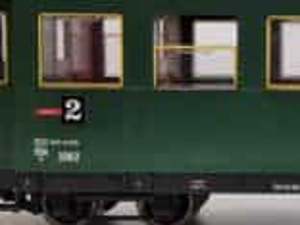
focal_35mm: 77
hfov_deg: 23.8
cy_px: 68
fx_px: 667
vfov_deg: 19.1
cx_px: 327
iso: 250
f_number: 1.8
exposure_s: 1/100
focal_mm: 6.7
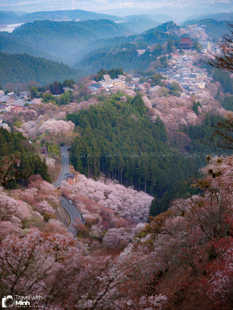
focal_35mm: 87
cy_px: 155
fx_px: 781
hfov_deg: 17.0
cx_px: 116
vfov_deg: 22.5
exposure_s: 1/105
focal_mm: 110
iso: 800
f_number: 2
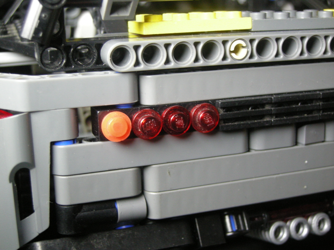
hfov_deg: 51.4
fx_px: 347
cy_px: 125
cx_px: 167
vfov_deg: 39.7
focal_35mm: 36
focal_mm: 7.5
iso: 264
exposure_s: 1/30
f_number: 2.7
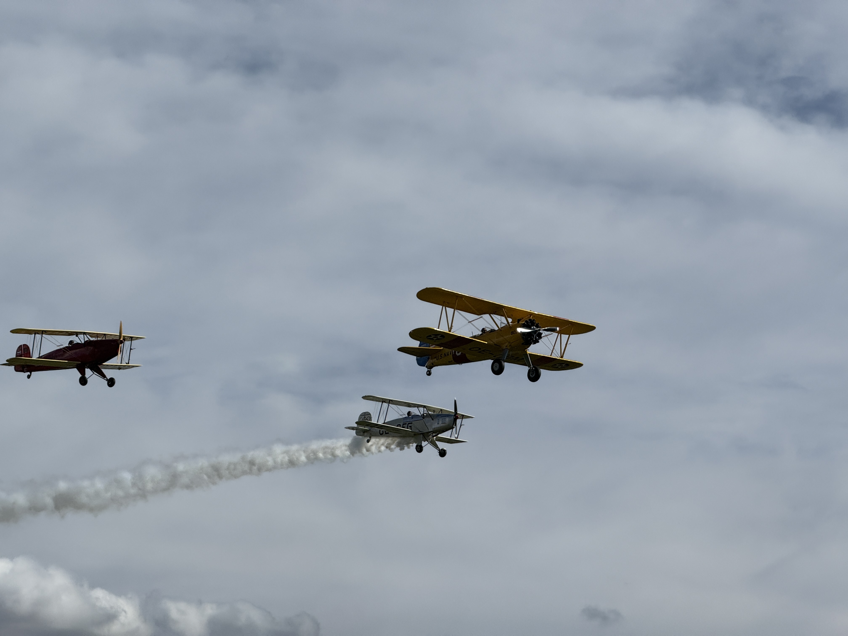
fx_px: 2940
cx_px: 424
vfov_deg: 12.3
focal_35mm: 120
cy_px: 318
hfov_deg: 16.4
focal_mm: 15.66
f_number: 2.8
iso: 50
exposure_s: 1/3344
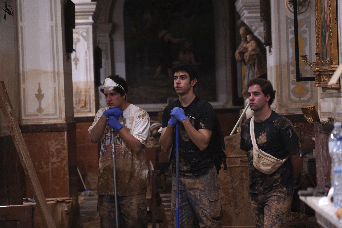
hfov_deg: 19.5
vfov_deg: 13.0
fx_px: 997
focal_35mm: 105
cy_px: 114
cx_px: 171
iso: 3200
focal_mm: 105
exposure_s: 1/60
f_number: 4
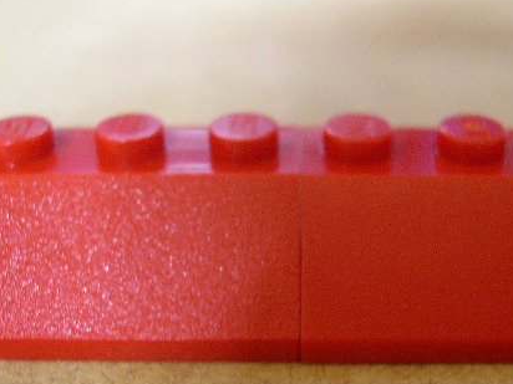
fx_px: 874
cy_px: 244
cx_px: 311
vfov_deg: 24.7
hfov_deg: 32.6
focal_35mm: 59
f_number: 2.8
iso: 400
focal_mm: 8
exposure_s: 1/2.6
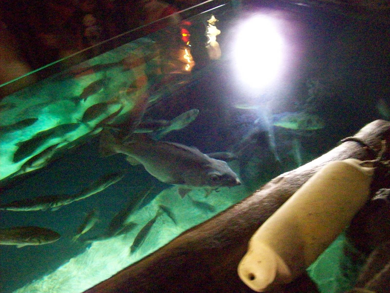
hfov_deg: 51.4
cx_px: 195
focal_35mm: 36
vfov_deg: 39.7
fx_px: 406
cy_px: 146
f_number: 2.7
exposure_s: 1/8
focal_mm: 6
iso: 1000
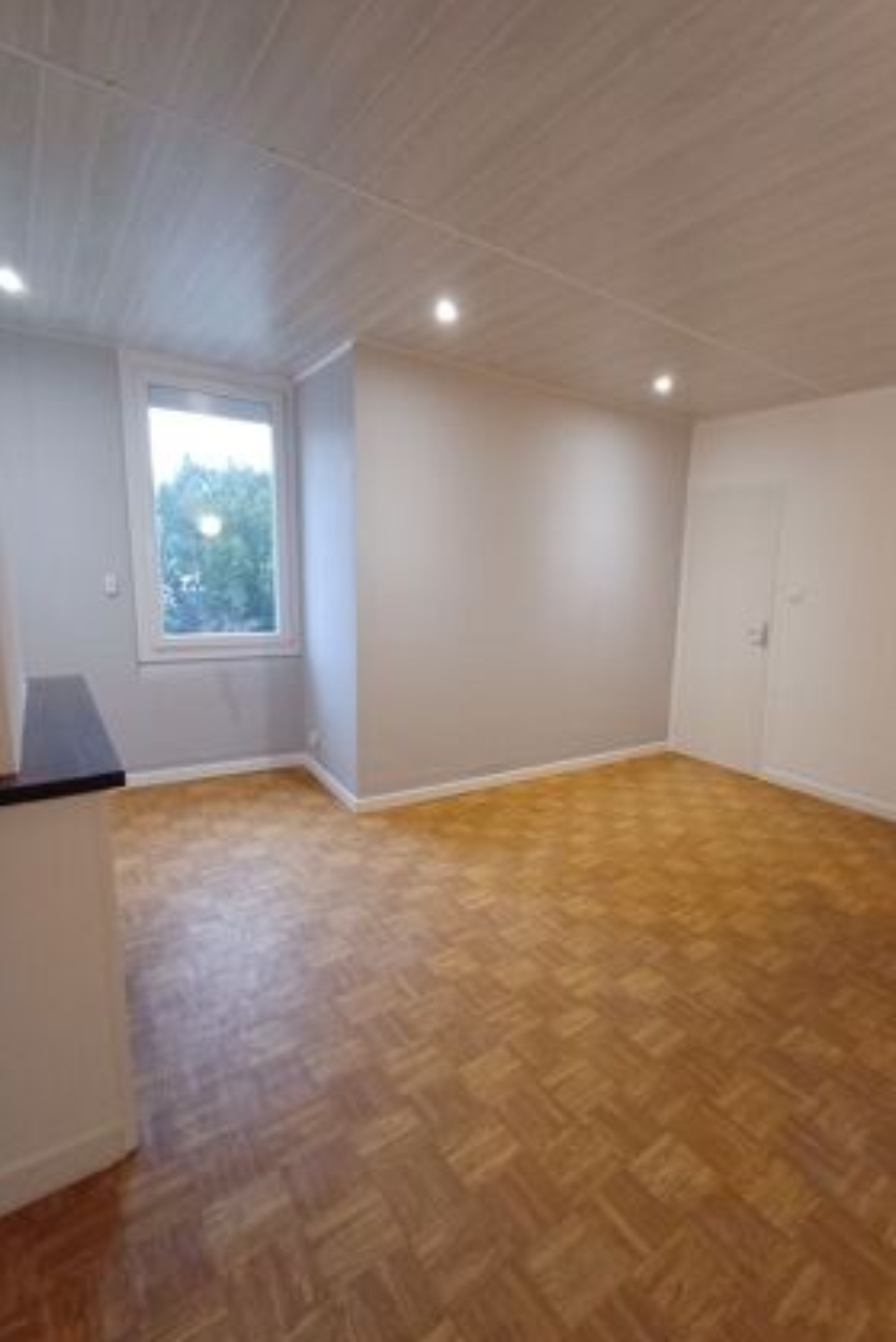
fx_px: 634
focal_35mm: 17
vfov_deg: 93.3
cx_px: 511
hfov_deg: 70.1
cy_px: 676
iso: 160
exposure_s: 1/33.3
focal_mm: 1.64
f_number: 2.2
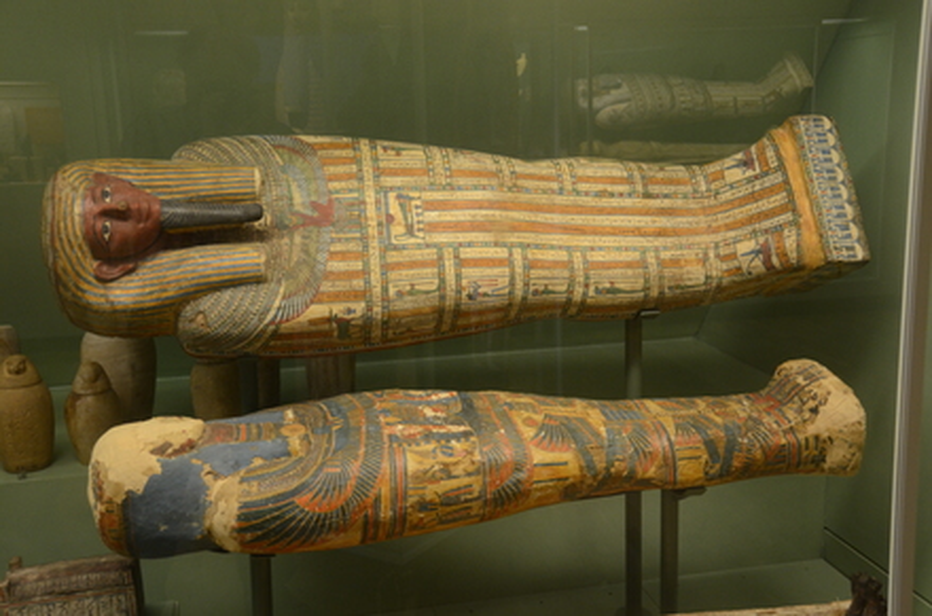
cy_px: 308
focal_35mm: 40
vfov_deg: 32.8
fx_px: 1046
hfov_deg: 48.0
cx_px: 466
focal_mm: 27
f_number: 4
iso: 1000
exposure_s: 1/40
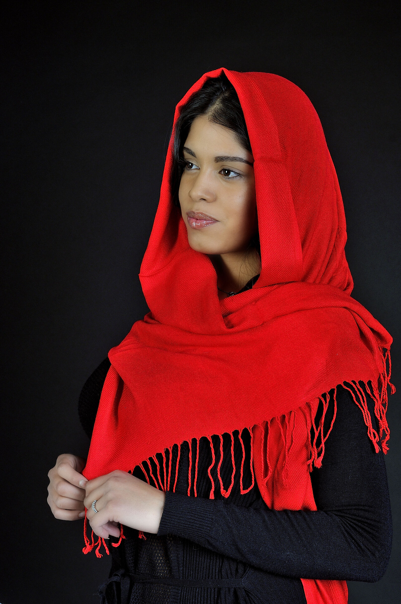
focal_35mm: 75
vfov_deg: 27.0
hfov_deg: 18.1
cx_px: 200
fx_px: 1256
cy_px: 302
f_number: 8
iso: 200
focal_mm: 50
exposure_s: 1/125
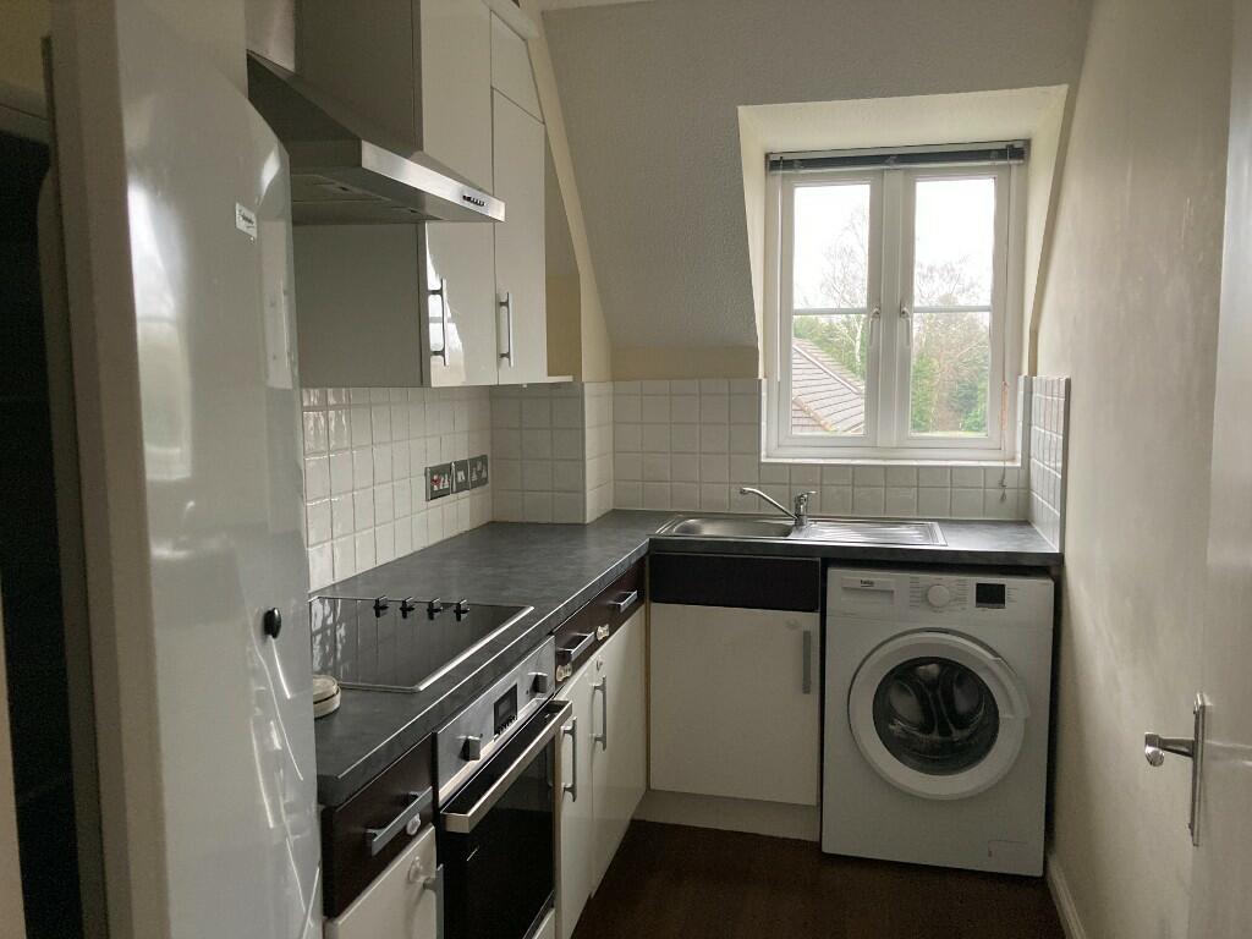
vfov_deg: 49.7
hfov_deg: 63.4
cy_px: 470
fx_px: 1013
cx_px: 626
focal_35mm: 28
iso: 320
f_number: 1.8
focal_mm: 3.99
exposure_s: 1/60
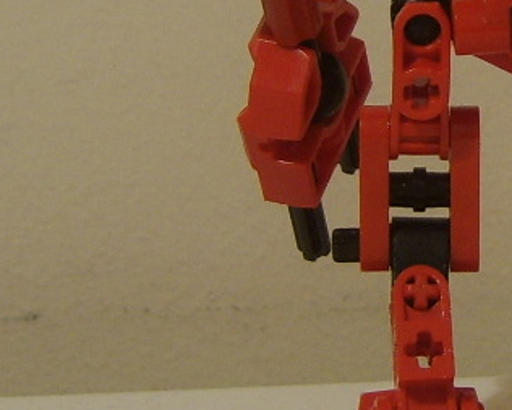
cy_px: 36
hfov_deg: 18.7
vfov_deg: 15.5
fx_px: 1485
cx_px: 574
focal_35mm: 98
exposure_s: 1/4
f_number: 2.7
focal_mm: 8.13
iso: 71
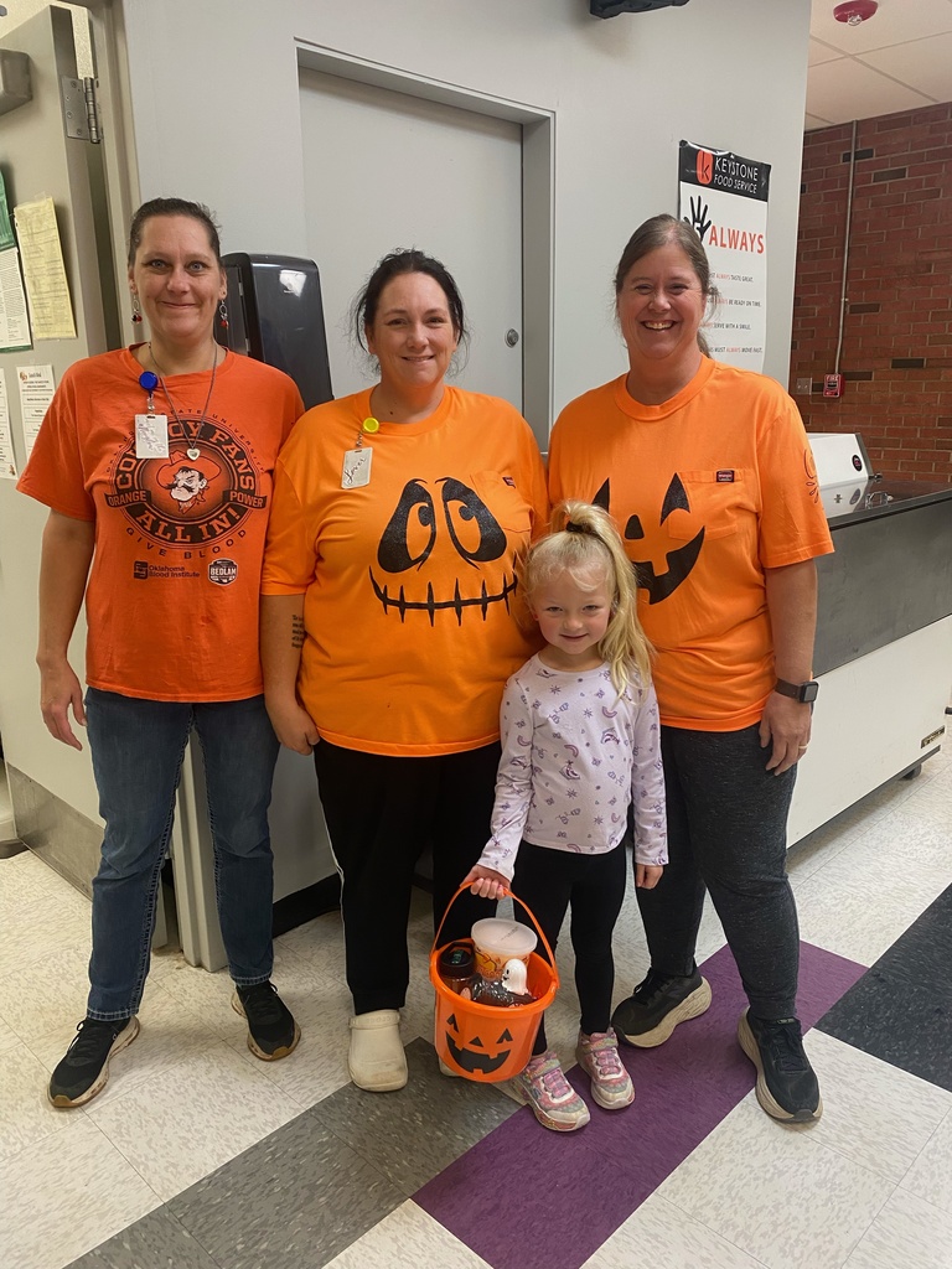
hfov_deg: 53.1
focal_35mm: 26
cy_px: 634
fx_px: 953
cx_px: 476
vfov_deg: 67.3
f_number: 1.8
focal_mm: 4.25
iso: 80
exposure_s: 1/61
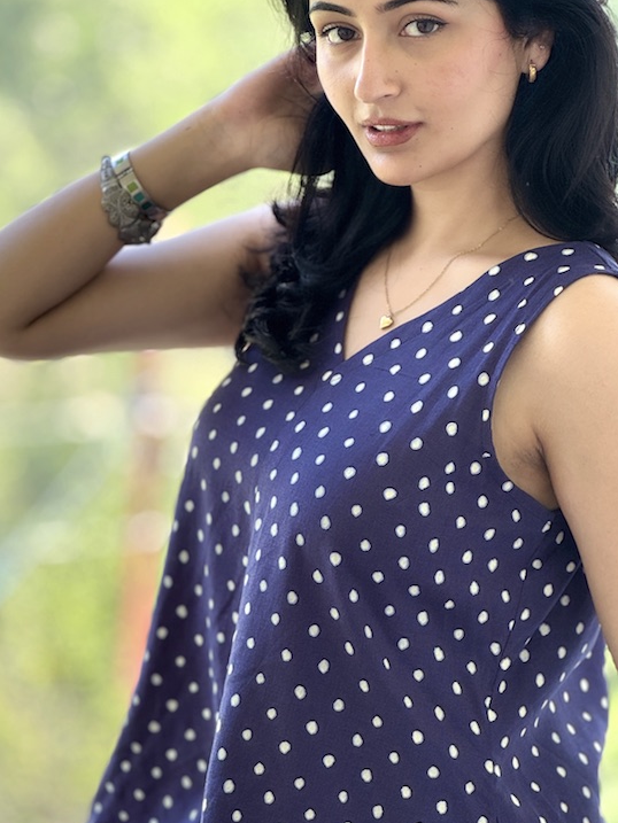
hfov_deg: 13.8
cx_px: 208
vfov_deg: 18.4
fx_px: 2546
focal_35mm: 107
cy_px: 438
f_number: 2.8
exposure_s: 1/107
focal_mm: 9
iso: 25
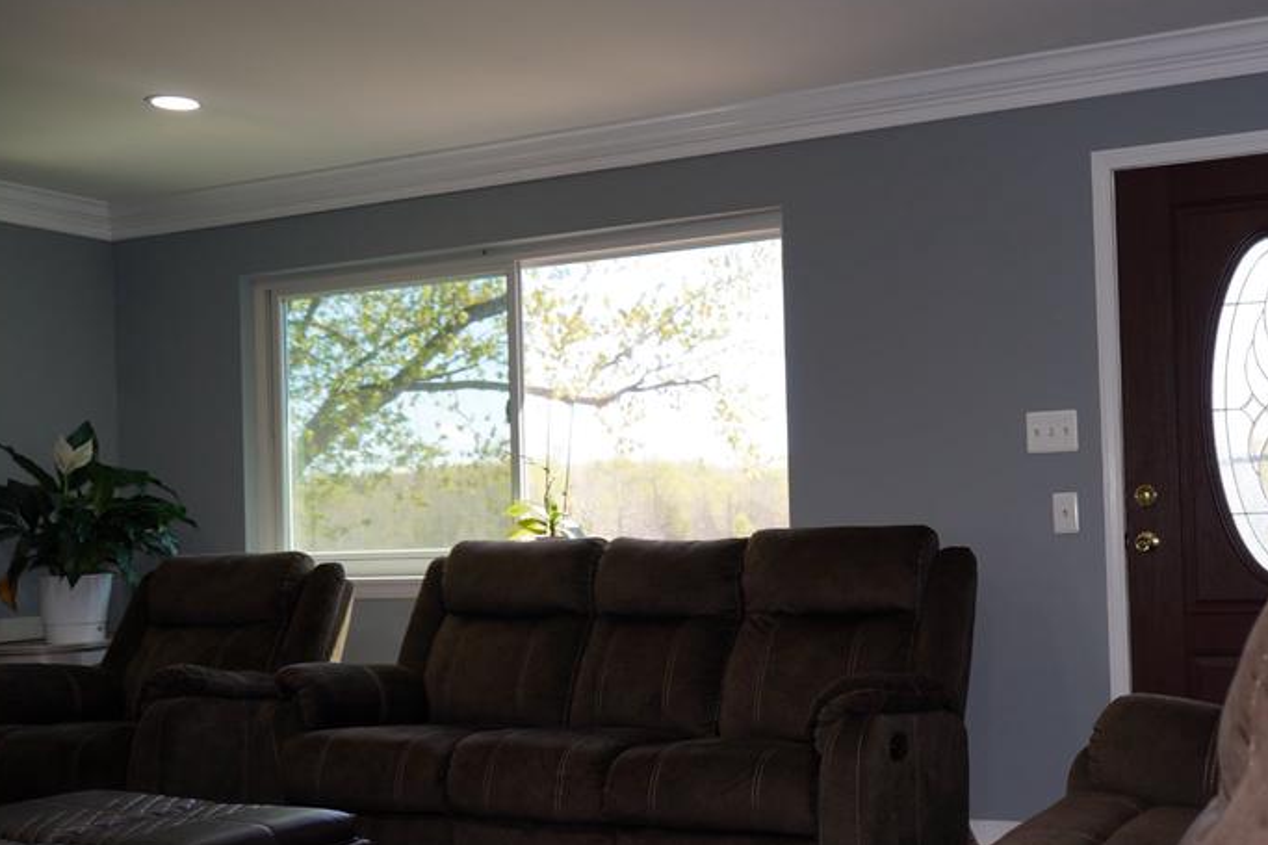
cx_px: 928
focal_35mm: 42
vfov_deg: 31.8
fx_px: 1479
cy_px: 493
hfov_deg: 45.1
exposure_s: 1/100
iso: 100
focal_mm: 28
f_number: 4
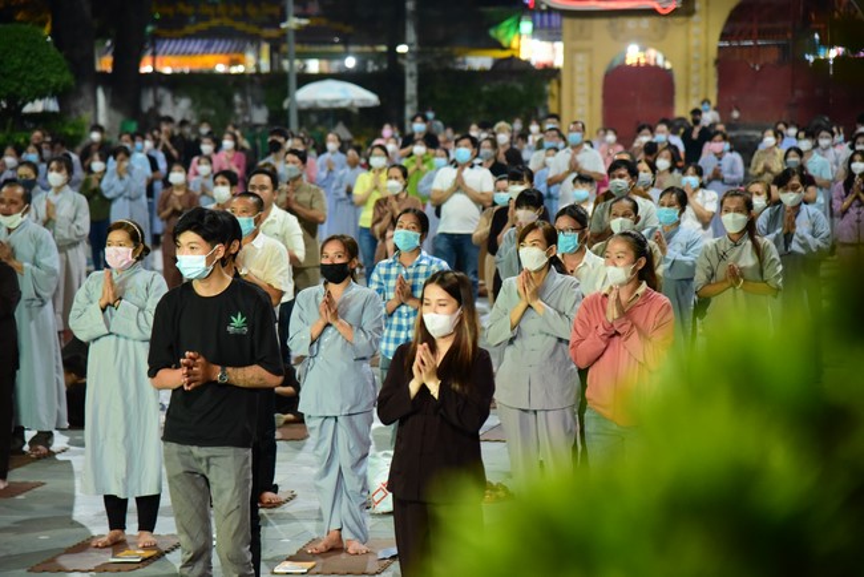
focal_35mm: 120
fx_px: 2881
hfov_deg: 17.1
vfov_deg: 11.4
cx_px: 432
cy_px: 288
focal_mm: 120
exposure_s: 1/60
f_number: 4
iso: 5000
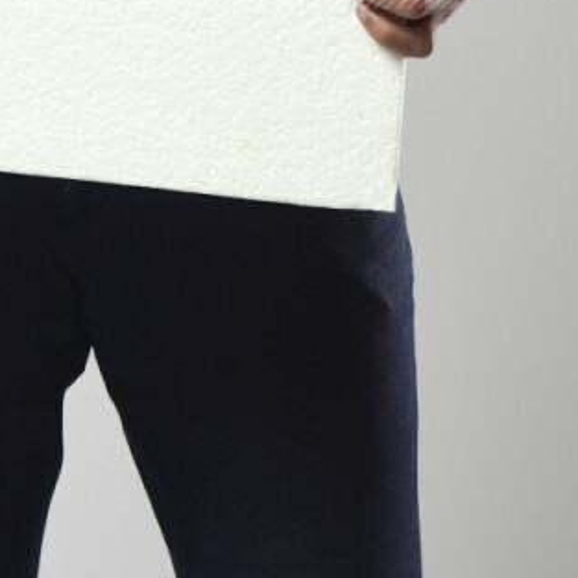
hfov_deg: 9.7
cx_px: -4
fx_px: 3381
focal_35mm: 179
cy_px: -308
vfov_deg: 9.5
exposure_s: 1/125
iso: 400
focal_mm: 55
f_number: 5.6
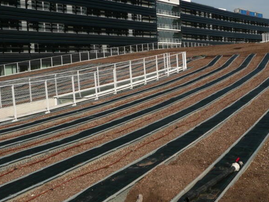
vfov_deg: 34.9
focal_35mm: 41
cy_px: 74
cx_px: 184
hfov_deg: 44.9
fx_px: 319
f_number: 8
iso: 100
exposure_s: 1/320
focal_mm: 4.6
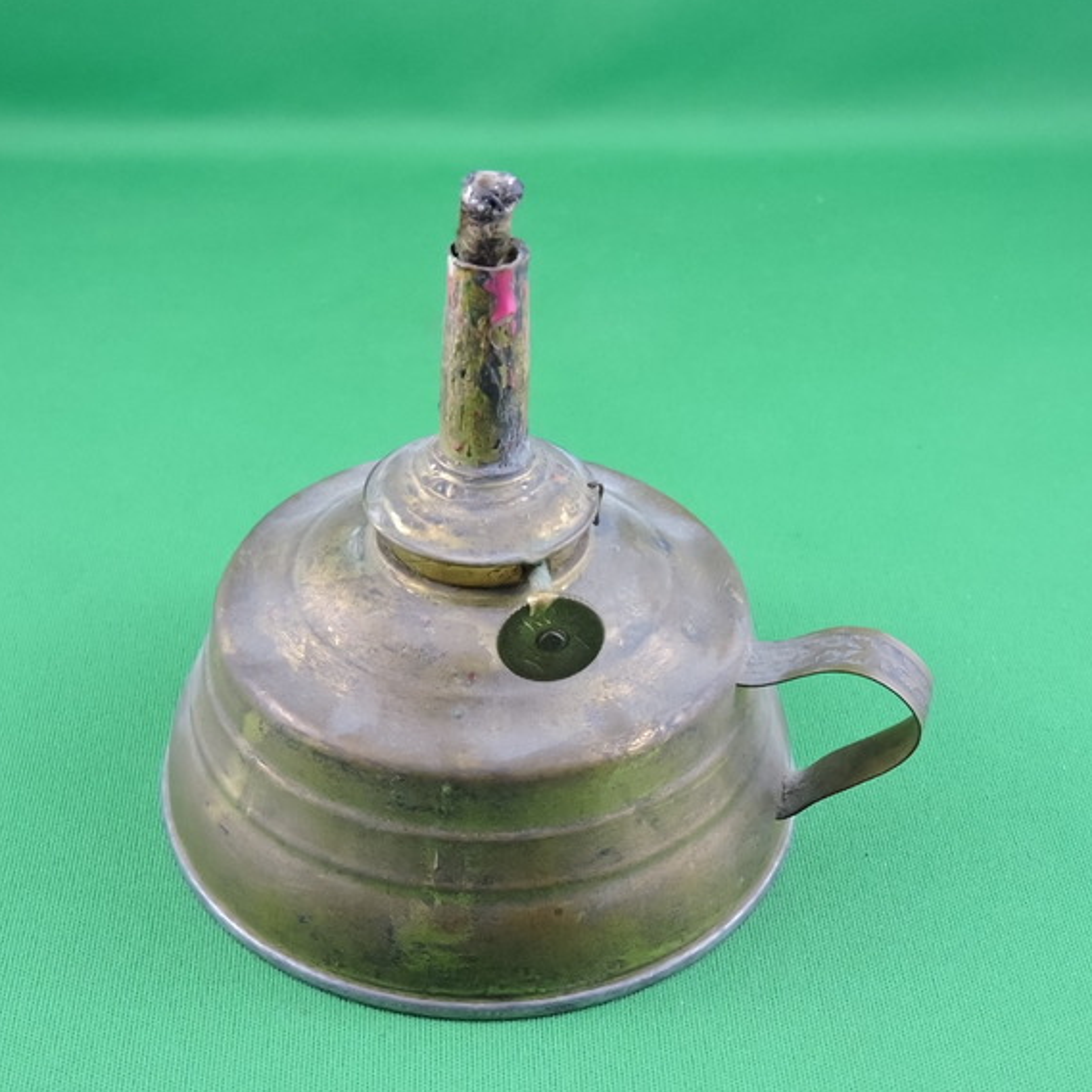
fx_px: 1927
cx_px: 517
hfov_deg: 31.6
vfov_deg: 31.6
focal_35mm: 54
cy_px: 545
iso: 800
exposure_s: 1/100
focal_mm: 8.1
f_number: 4
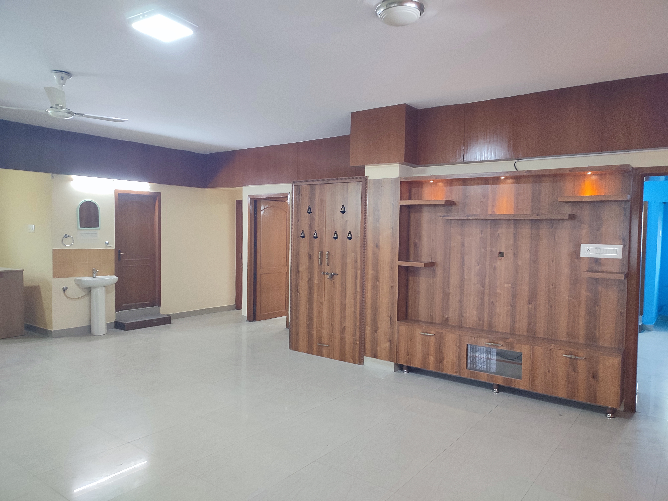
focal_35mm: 25
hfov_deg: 69.4
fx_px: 482
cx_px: 334
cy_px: 250
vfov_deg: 54.9
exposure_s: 1/25
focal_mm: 6.04
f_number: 1.9
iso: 411
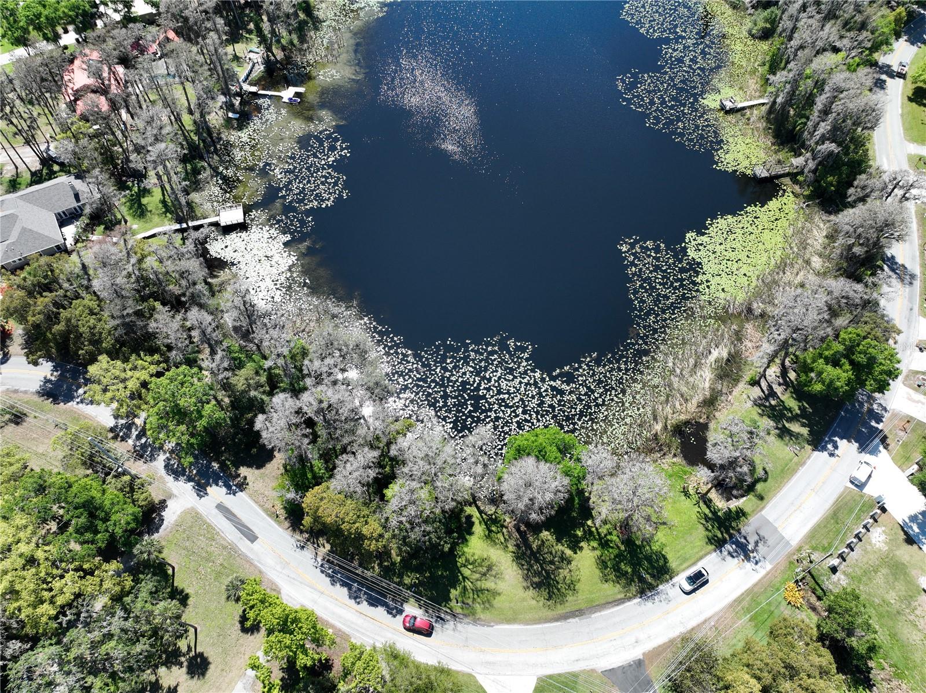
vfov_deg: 56.8
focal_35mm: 24
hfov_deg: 71.6
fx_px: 642
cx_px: 463
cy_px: 346
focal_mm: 12.29
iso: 100
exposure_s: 1/200
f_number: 3.2
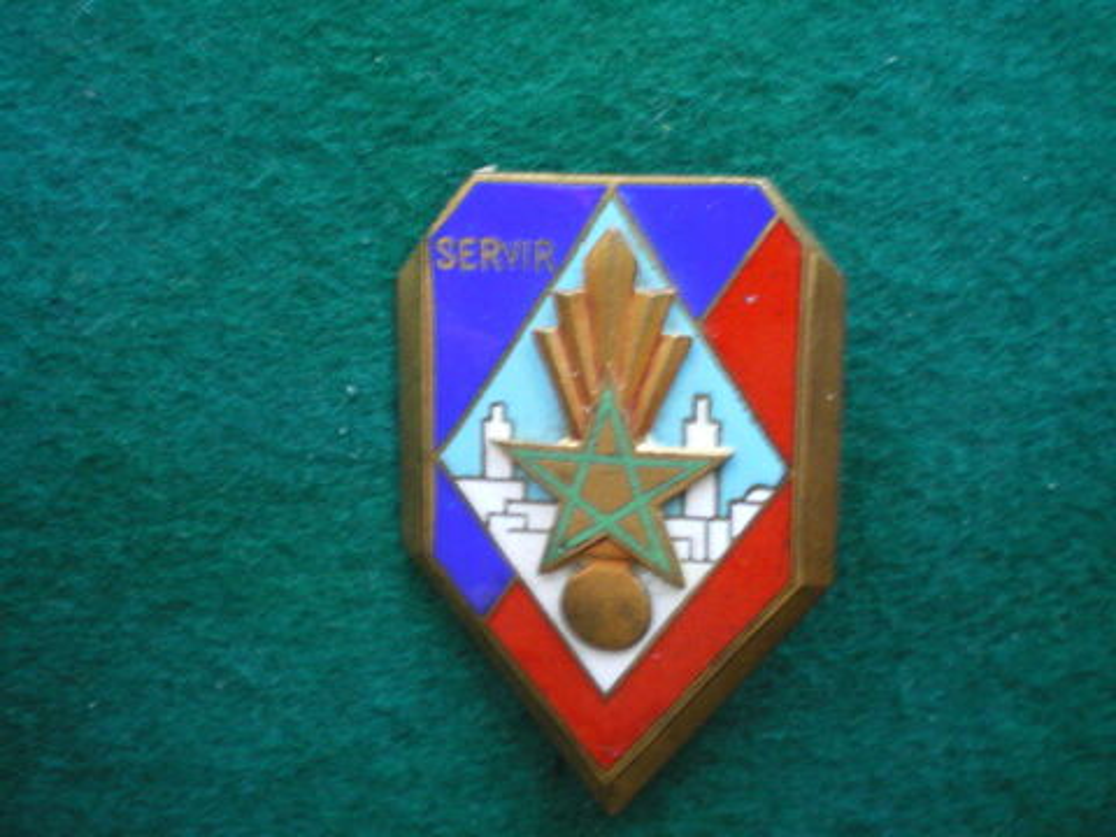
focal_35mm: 38
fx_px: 1225
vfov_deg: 37.7
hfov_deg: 49.0
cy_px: 418
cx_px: 558
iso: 400
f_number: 3.1
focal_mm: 6.3
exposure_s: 1/13
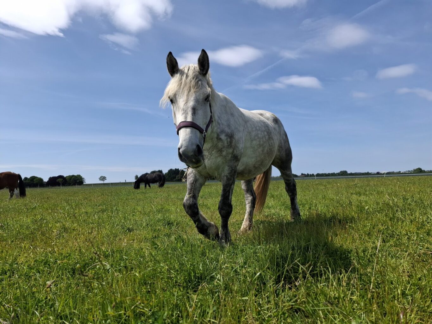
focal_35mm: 23
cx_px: 216
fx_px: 287
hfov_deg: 73.9
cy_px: 162
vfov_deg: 58.9
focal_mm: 5.54
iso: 50
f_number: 1.8
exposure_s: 1/1217
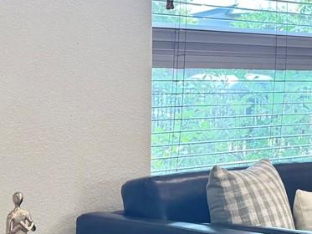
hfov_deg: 17.8
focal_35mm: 103
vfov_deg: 14.4
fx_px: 929
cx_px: 408
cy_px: 95
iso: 80
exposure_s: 1/120
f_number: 1.78
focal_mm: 6.76
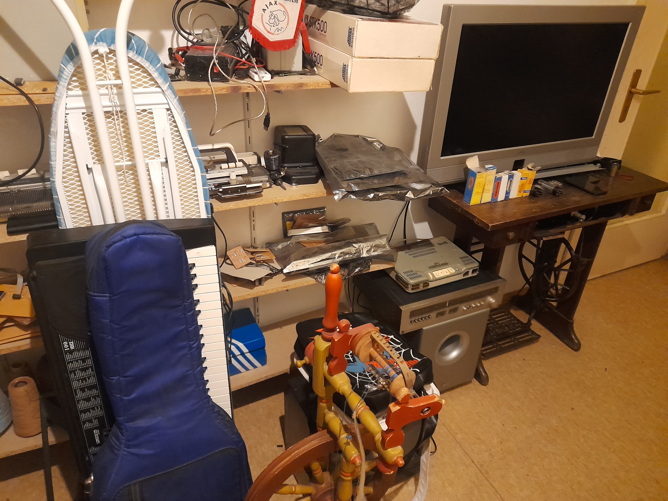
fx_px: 482
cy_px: 250
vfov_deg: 54.9
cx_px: 334
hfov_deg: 69.4
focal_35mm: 25
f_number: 2
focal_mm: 4.6
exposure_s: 1/20
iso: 800
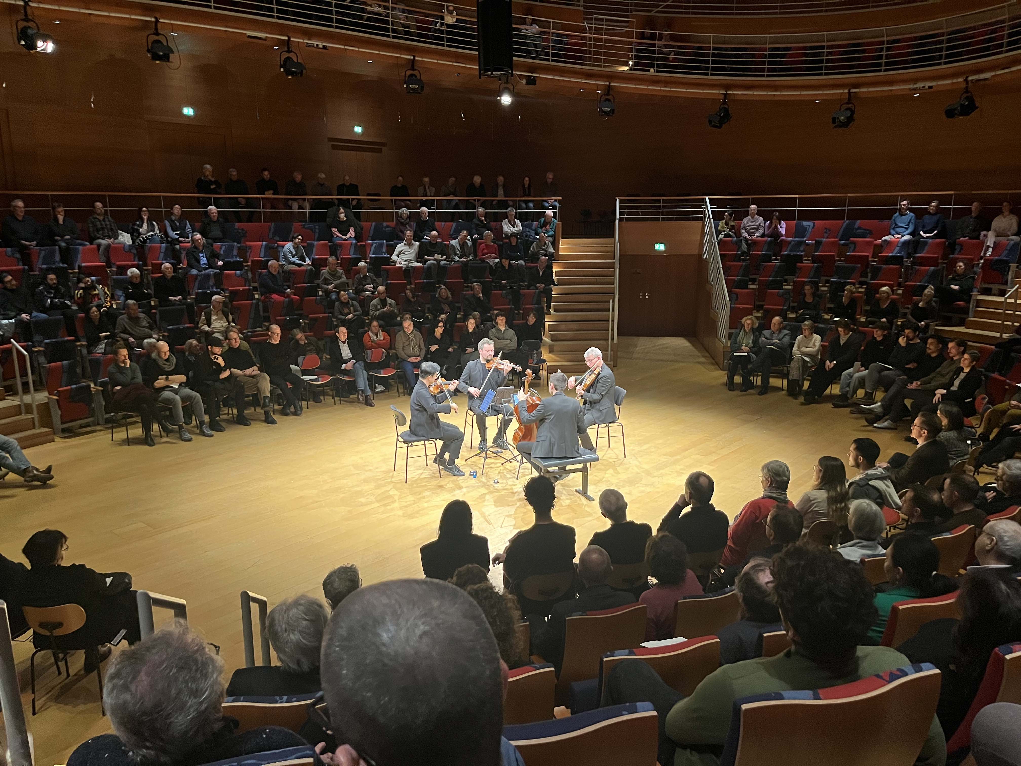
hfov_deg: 67.3
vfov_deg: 53.1
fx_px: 767
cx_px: 510
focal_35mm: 26
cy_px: 383
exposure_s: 1/48
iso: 500
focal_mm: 5.1
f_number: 1.6
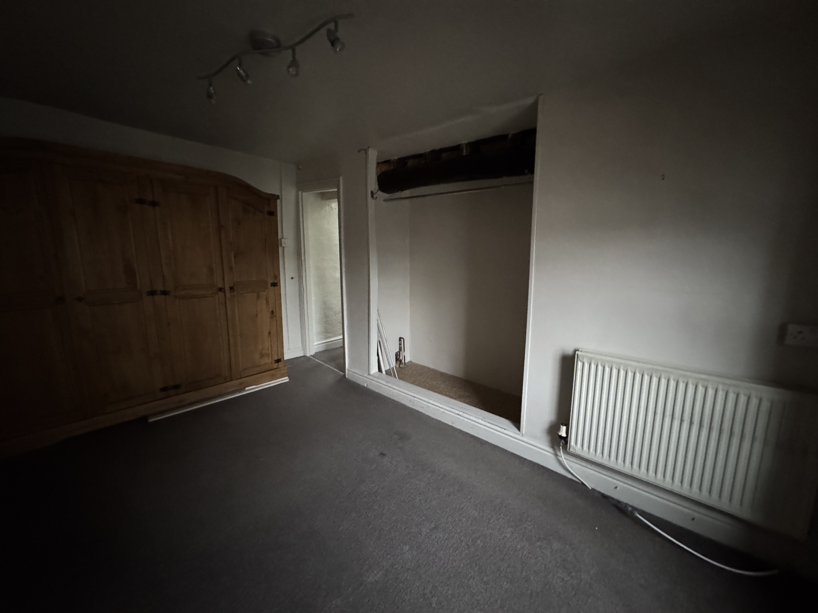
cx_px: 409
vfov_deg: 85.7
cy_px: 306
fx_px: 331
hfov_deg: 102.1
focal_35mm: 14
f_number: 2.2
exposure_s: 1/32
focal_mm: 2.22
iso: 1600
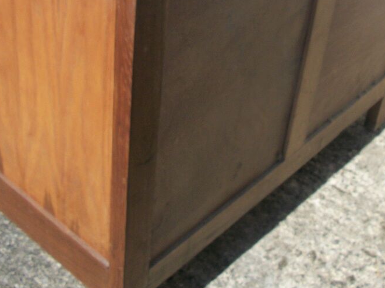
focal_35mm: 62
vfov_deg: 23.2
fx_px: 689
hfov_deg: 31.1
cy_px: 42
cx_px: 235
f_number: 8.8
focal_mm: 5.7
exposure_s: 1/160
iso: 80
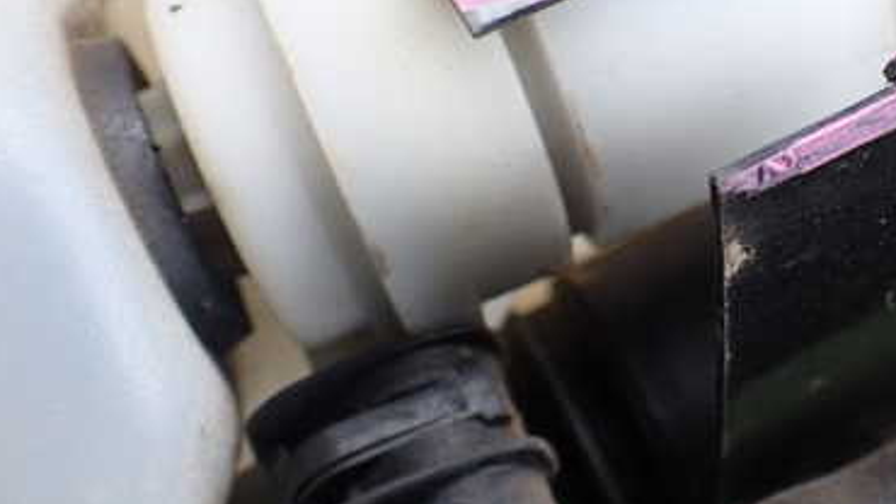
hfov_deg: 37.8
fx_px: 1259
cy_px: 92
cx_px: 714
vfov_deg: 22.3
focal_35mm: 53
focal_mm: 5.4
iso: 200
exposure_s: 1/125
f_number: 2.3
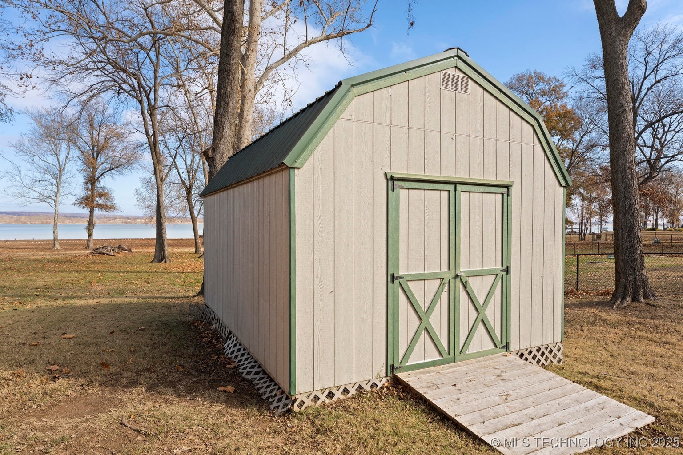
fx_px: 393
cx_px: 342
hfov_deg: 82.0
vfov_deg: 60.2
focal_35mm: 21
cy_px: 228
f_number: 8
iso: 250
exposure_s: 1/250
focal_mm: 20.7
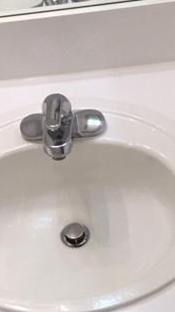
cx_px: -19
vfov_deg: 20.2
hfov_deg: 11.4
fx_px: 867
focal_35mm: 105
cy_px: 64
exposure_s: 1/60
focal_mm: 4.15
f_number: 2.2
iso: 40
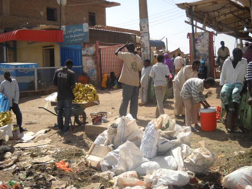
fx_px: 313
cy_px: 94
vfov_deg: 33.6
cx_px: 127
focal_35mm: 43
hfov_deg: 43.8
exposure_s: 1/284
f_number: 5.5
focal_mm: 6.72
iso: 64
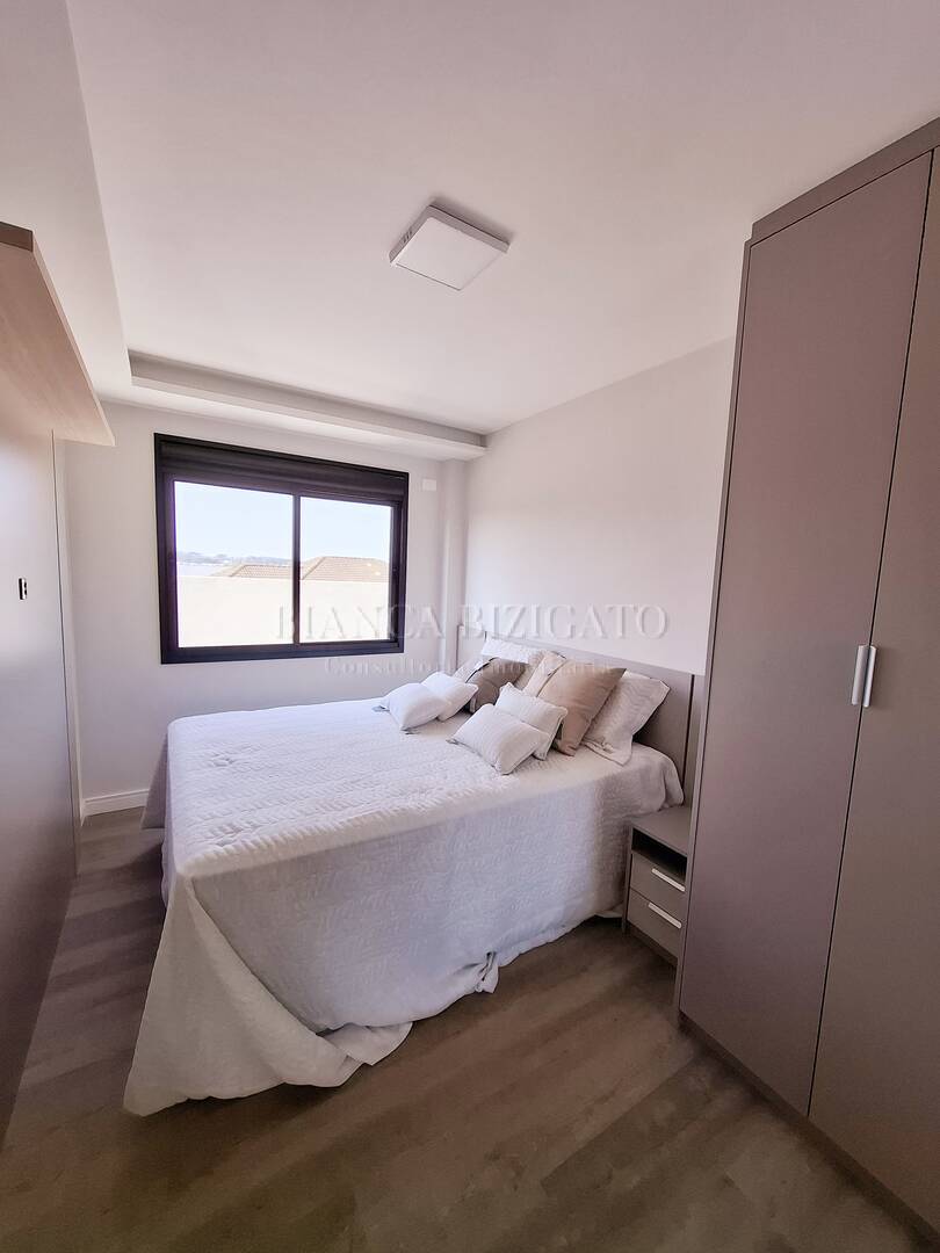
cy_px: 626
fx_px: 471
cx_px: 470
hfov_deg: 89.9
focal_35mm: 13
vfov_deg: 106.2
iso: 40
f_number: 2.2
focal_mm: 1.74
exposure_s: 1/100
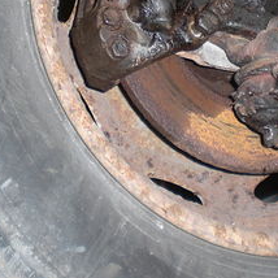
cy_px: -4
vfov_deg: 17.8
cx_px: 130
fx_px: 863
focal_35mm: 95
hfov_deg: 18.3
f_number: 3.1
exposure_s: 1/60
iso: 100
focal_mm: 6.3
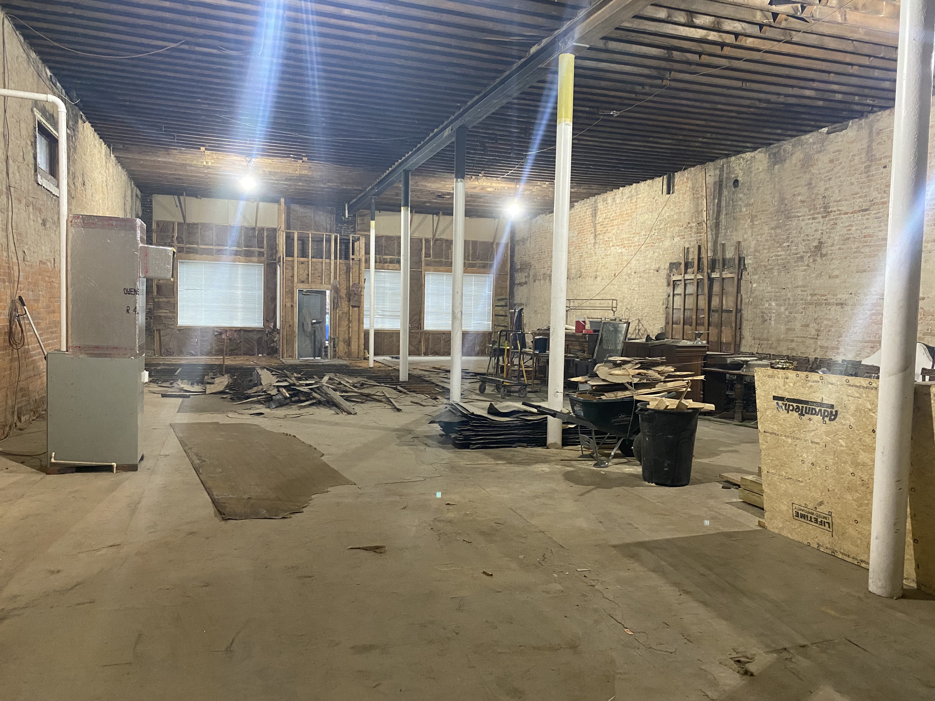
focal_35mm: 26
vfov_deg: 53.1
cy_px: 350
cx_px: 468
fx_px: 702
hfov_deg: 67.3
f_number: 1.8
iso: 500
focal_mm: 4.25
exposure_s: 1/60
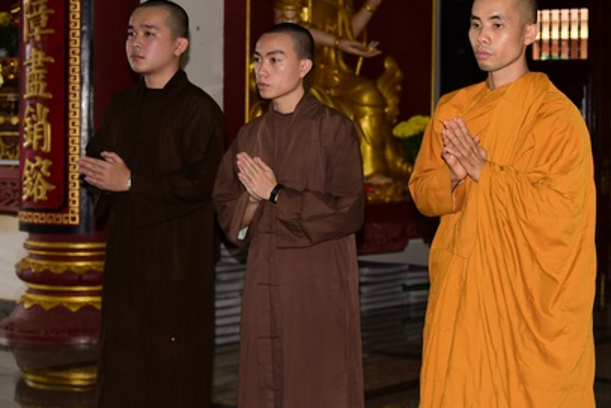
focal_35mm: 80
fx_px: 1358
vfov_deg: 17.1
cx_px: 482
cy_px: 172
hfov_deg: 25.0
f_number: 4
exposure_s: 1/60
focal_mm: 50
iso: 320
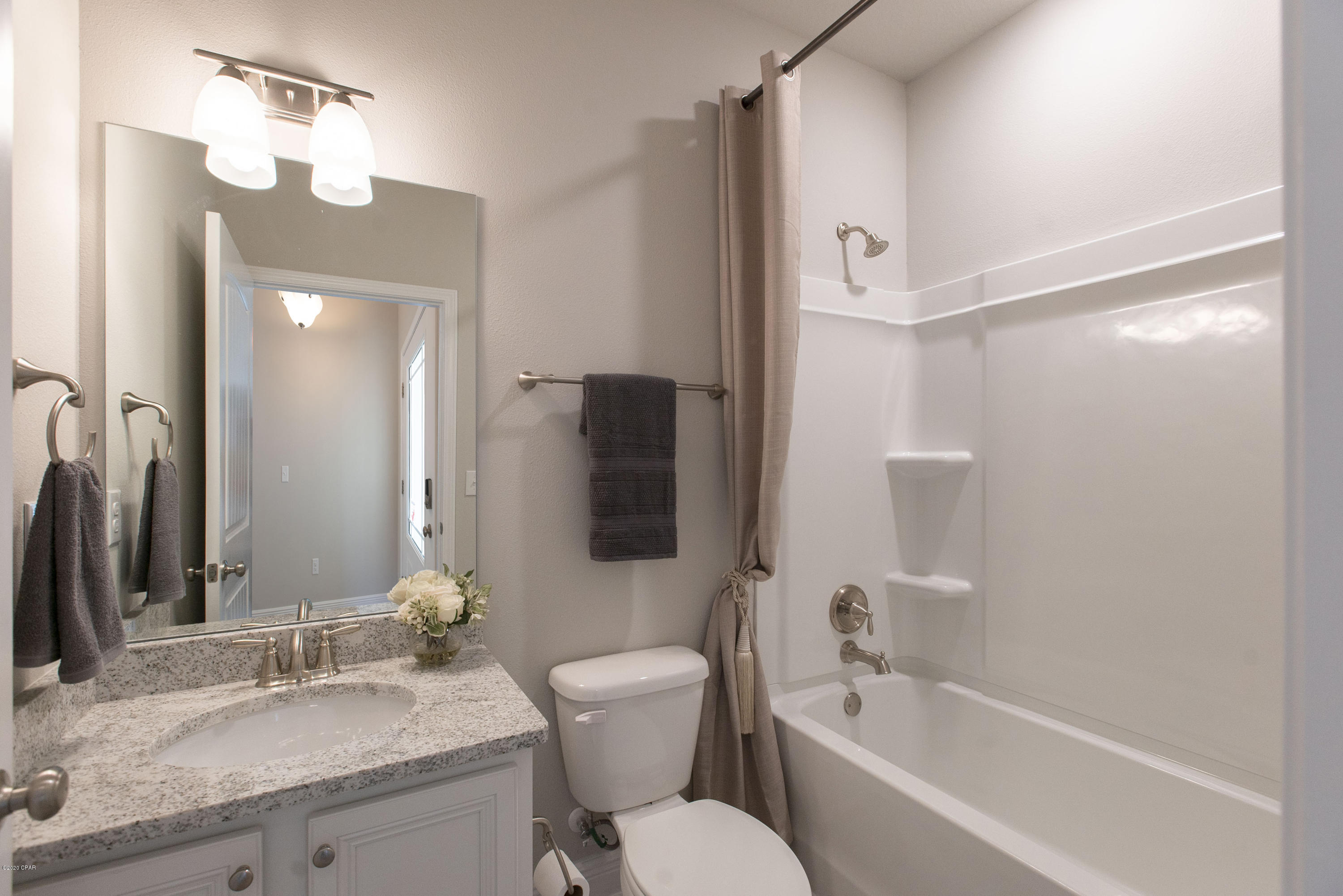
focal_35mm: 16
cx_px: 672
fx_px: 597
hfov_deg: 96.7
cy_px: 448
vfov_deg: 73.8
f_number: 6.3
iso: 500
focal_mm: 16
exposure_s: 1/60
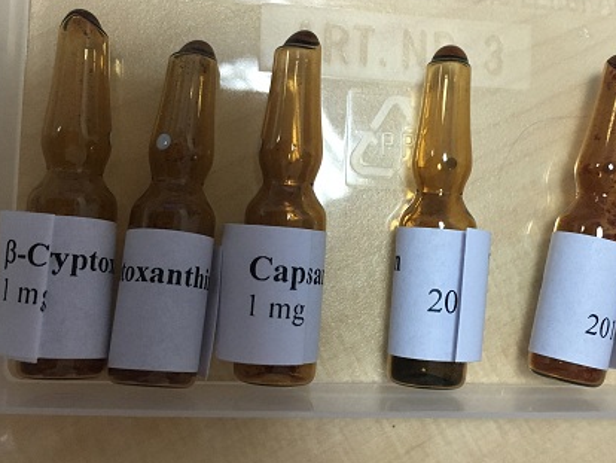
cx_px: 381
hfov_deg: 44.4
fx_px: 748
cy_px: 235
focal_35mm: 42
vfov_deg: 34.4
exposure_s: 1/33
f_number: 2.2
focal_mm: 4.15
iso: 160
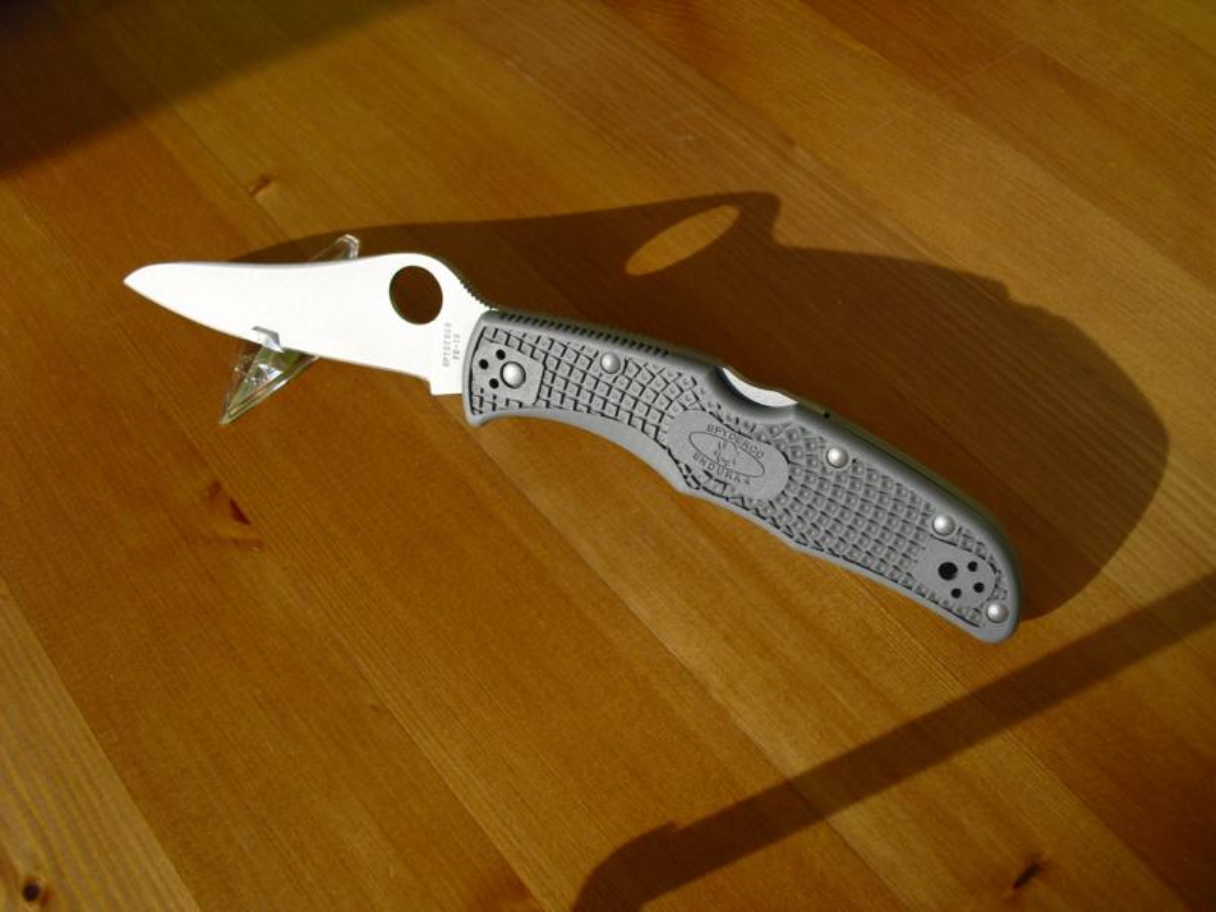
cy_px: 456
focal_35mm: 36
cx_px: 608
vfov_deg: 39.7
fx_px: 1265
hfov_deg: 51.4
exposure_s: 1/60
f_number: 7.8
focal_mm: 6.3
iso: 100
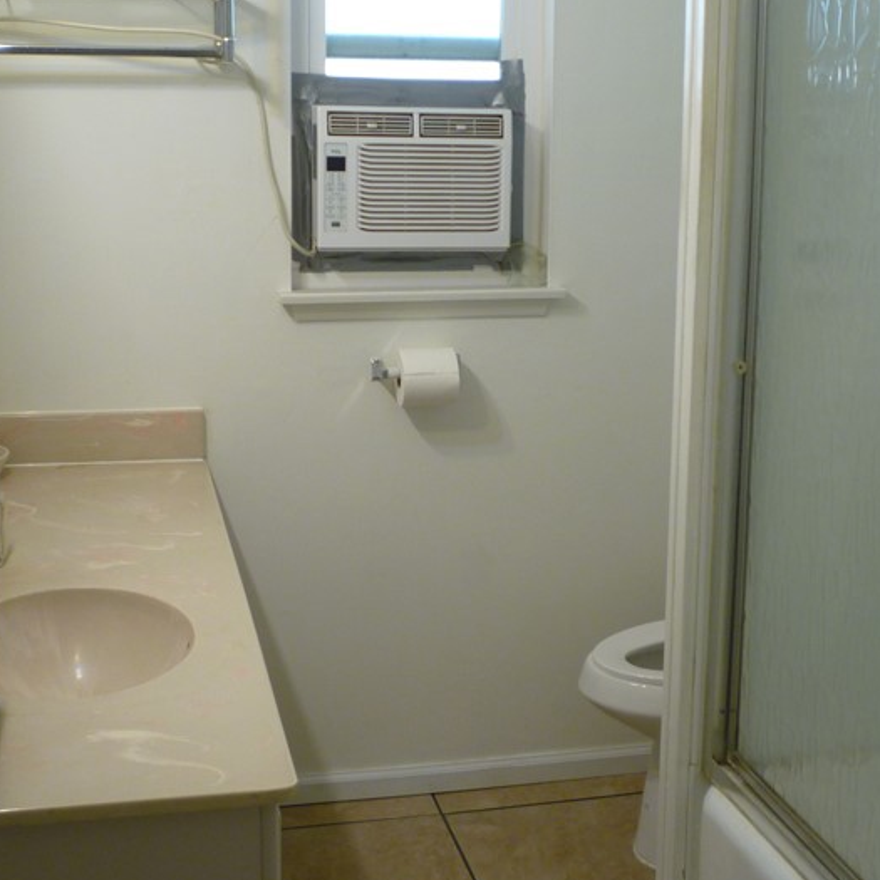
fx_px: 1438
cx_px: 471
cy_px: 396
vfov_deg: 34.0
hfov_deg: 34.0
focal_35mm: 50
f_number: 3.3
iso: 100
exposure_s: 1/30
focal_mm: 5.2
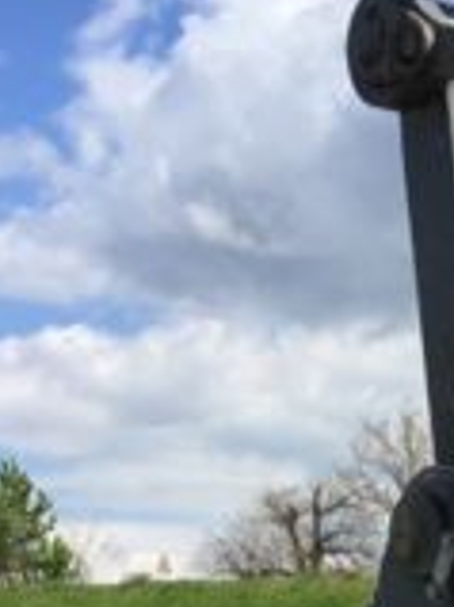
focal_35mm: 102
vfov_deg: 16.8
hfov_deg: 13.8
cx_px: 645
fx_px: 1786
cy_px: 996
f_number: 2.2
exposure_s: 1/1374
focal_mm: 4.15
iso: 25
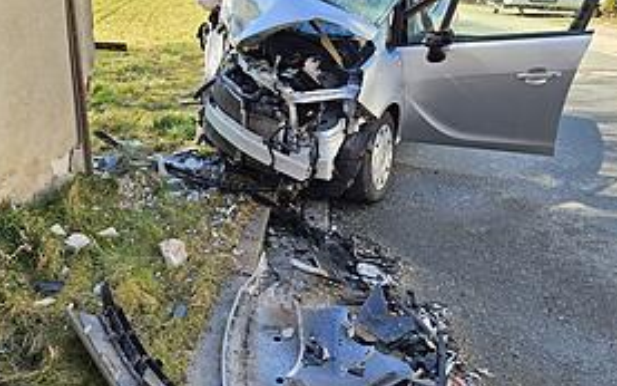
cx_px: 258
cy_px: 219
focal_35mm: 31
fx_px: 521
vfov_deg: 40.5
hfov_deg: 60.9
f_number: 1.8
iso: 25
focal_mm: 5.4
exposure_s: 1/243
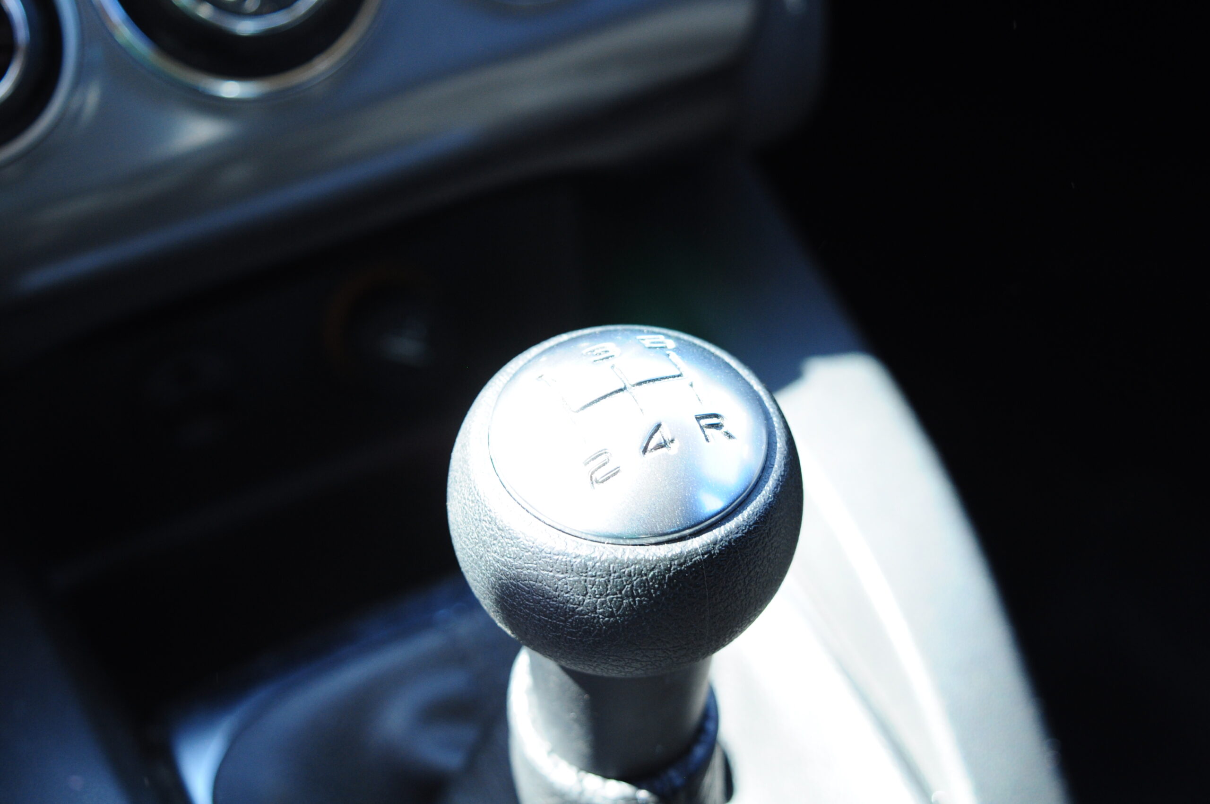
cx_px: 605
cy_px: 402
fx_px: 2014
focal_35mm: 60
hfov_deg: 33.4
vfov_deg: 22.6
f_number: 5.6
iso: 500
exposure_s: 1/100
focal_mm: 40
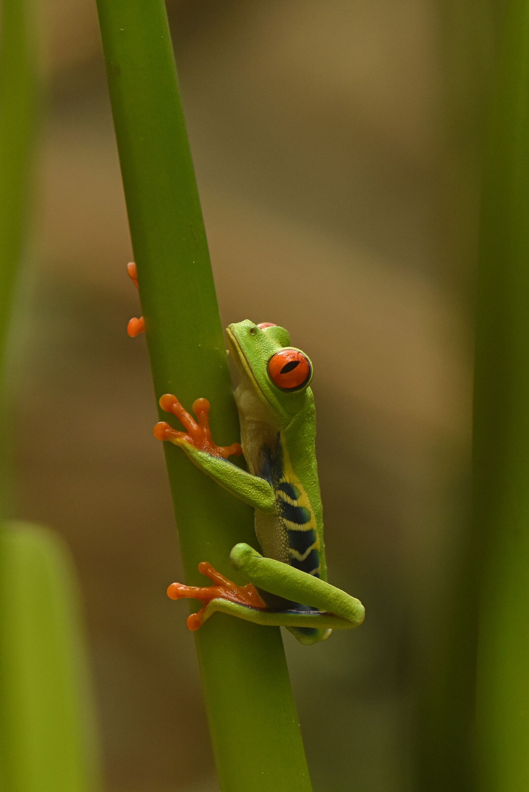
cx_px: 264
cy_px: 396
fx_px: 2313
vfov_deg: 19.5
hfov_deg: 13.0
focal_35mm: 105
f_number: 4
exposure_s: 1/400
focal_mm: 105
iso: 1000
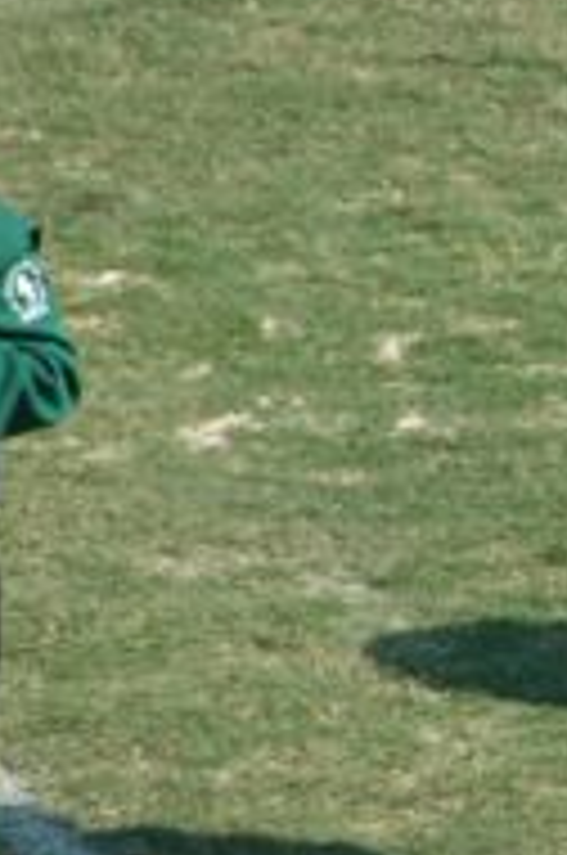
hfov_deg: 0.8
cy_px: 576
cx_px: 1404
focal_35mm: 1621
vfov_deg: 1.3
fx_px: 38434
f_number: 6.3
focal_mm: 200
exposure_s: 1/640
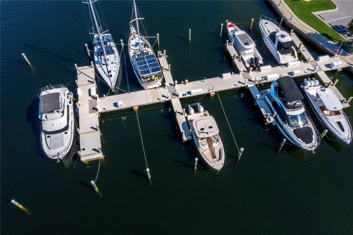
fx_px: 274
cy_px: 118
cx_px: 176
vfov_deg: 46.4
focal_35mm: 28
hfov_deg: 65.5
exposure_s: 1/1250
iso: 100
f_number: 7.1
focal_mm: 10.26
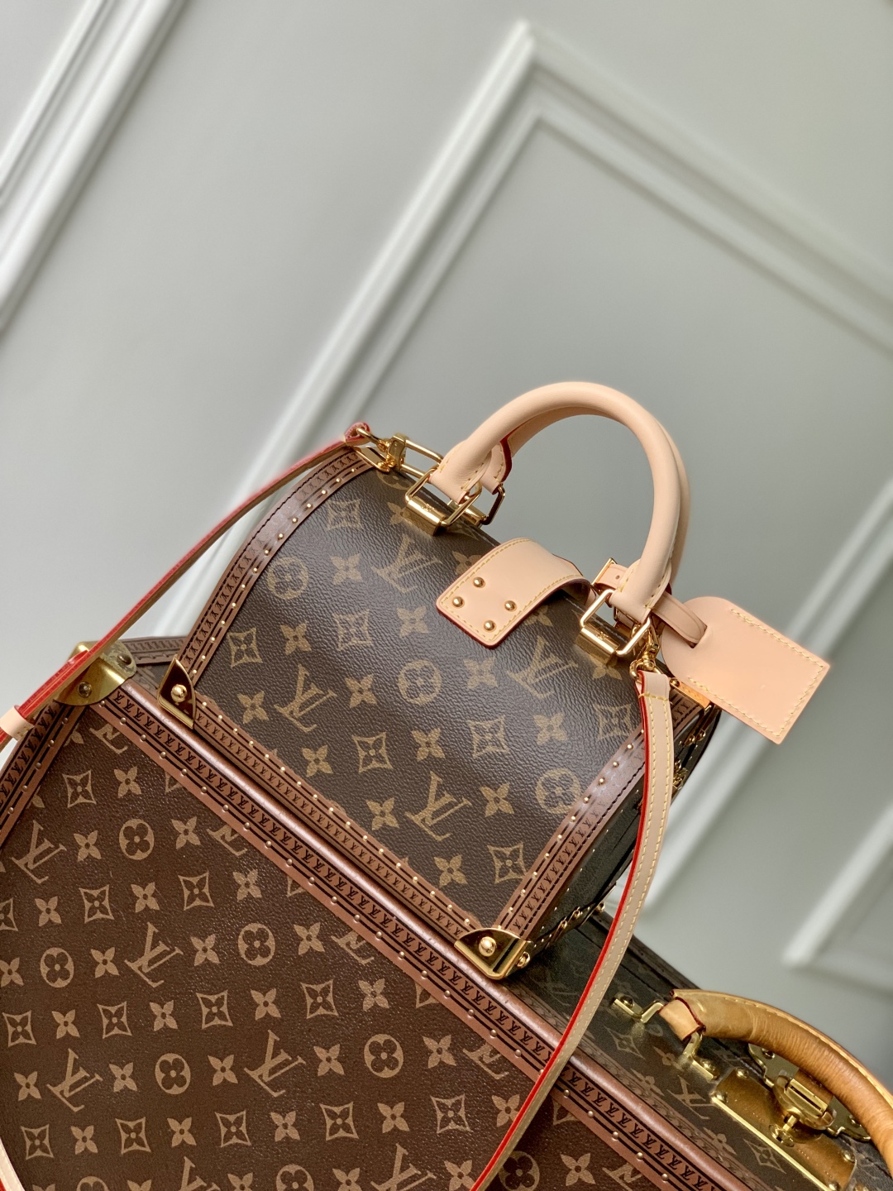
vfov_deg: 36.8
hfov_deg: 28.0
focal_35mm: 52
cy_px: 596
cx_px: 446
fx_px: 1789
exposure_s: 1/78
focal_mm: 6
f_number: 2.4
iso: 125
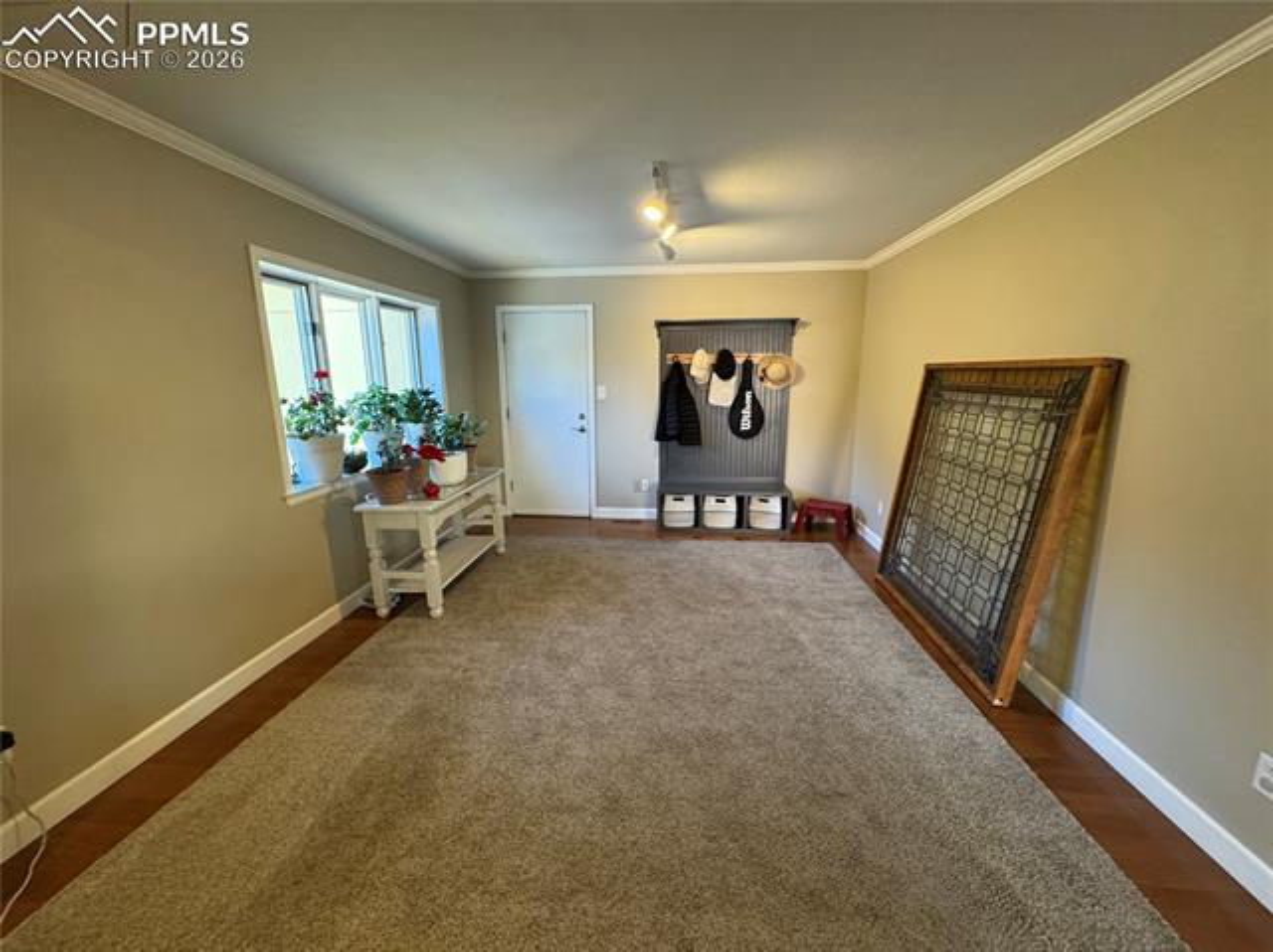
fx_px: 514
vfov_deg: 85.6
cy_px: 476
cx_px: 636
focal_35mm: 14
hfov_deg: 102.1
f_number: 2.2
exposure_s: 1/60
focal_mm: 2.22
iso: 400
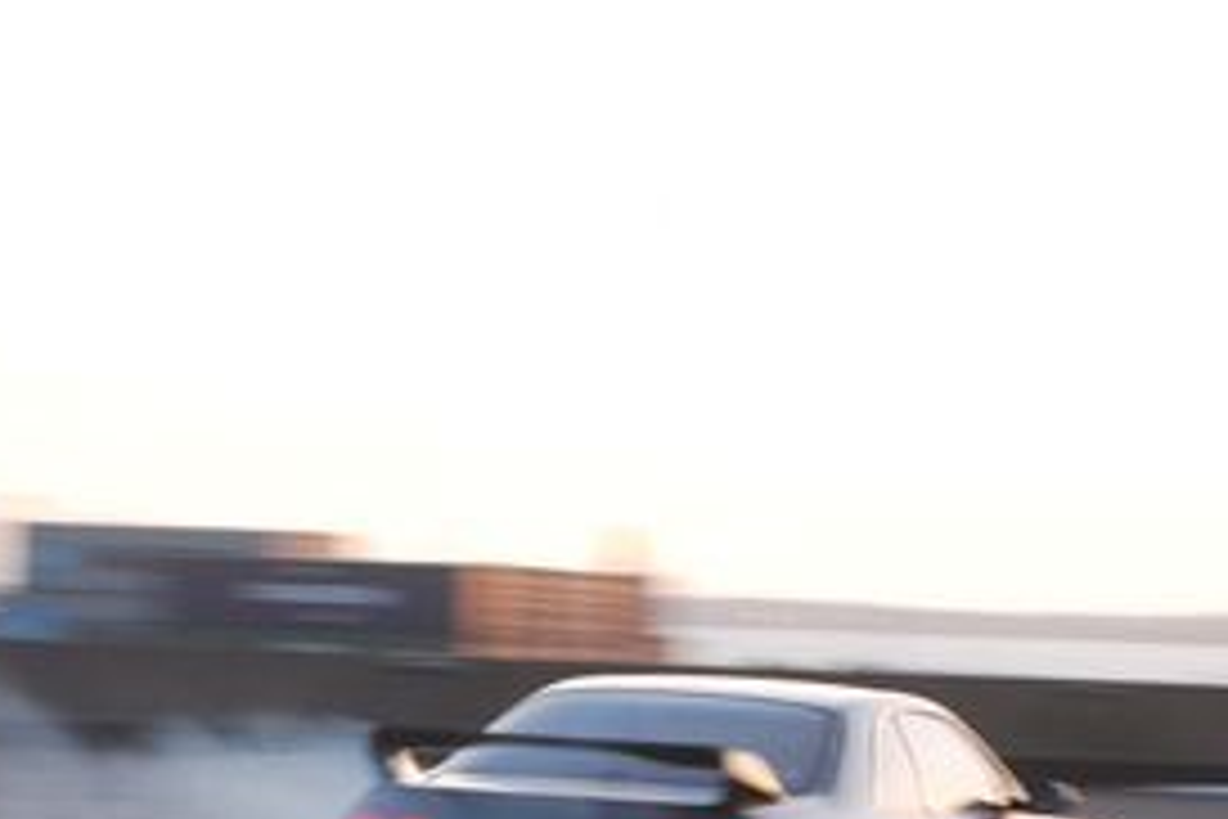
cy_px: 904
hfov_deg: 12.1
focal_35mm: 169
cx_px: 801
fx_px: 5764
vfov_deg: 8.1
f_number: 5.6
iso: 400
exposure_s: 1/30
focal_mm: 48
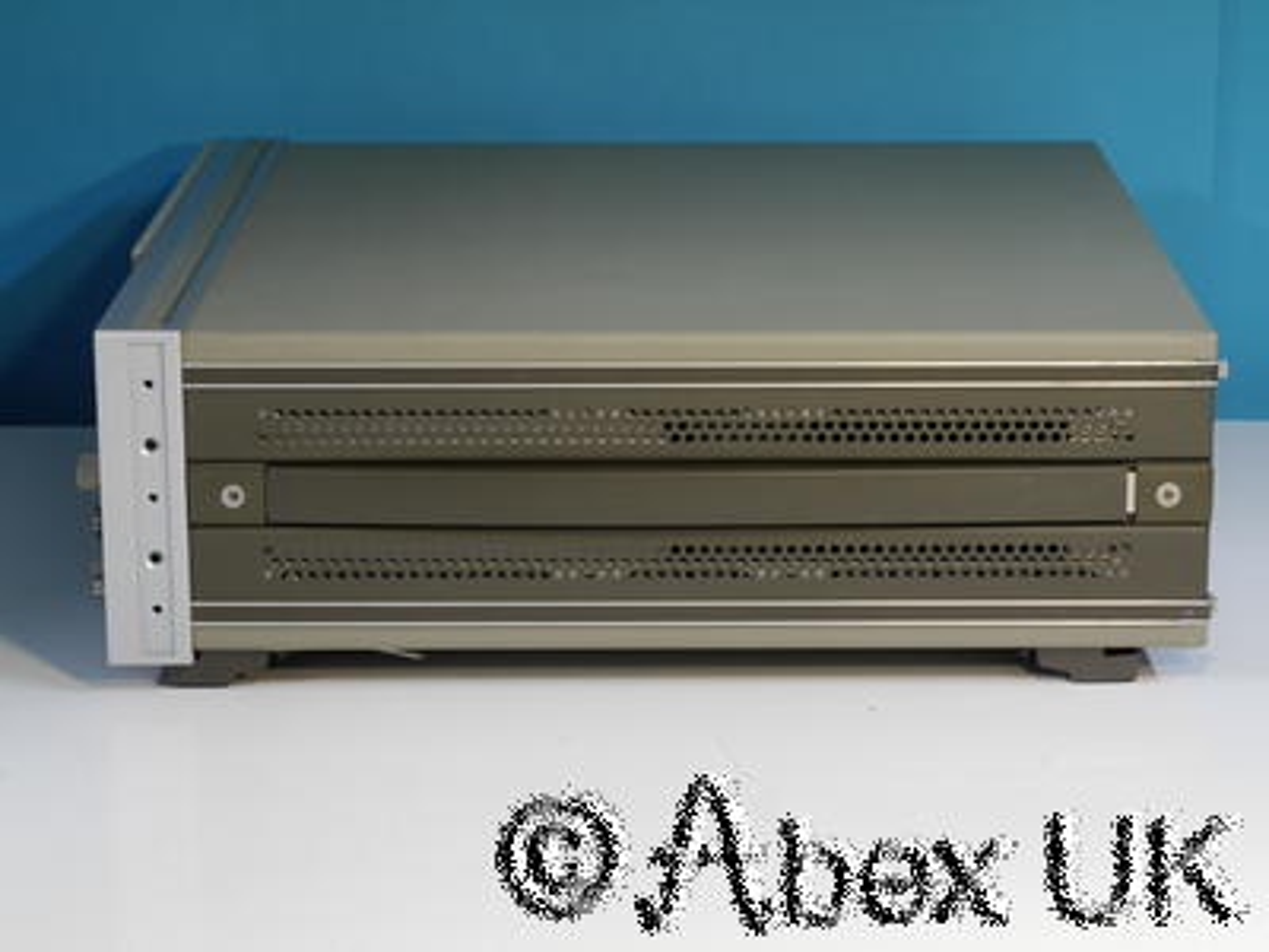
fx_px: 3373
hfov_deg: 21.3
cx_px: 634
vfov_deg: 16.1
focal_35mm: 92
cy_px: 476
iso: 400
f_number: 13
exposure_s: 1/2.5
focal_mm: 46
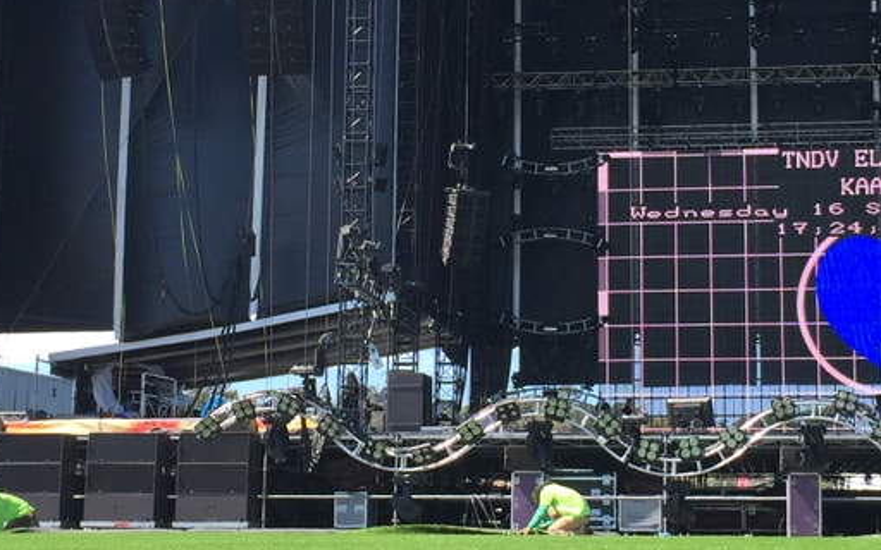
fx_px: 1921
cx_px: 515
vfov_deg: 16.3
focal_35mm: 80
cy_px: 205
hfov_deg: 25.8
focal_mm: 4.15
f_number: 2.2
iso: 32
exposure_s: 1/824
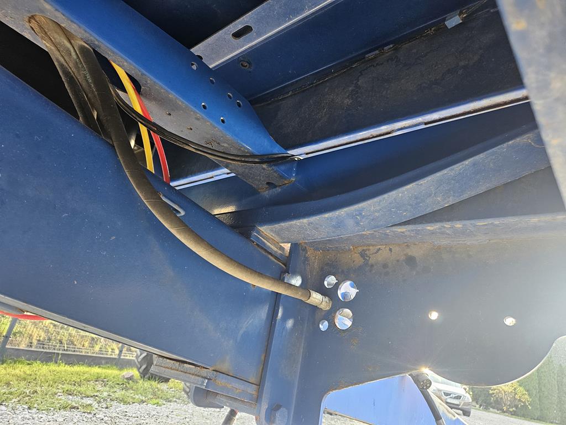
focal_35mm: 23
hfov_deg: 73.9
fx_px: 376
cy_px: 212
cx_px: 283
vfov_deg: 58.9
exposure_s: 1/100
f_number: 1.8
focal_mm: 5.4
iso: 320
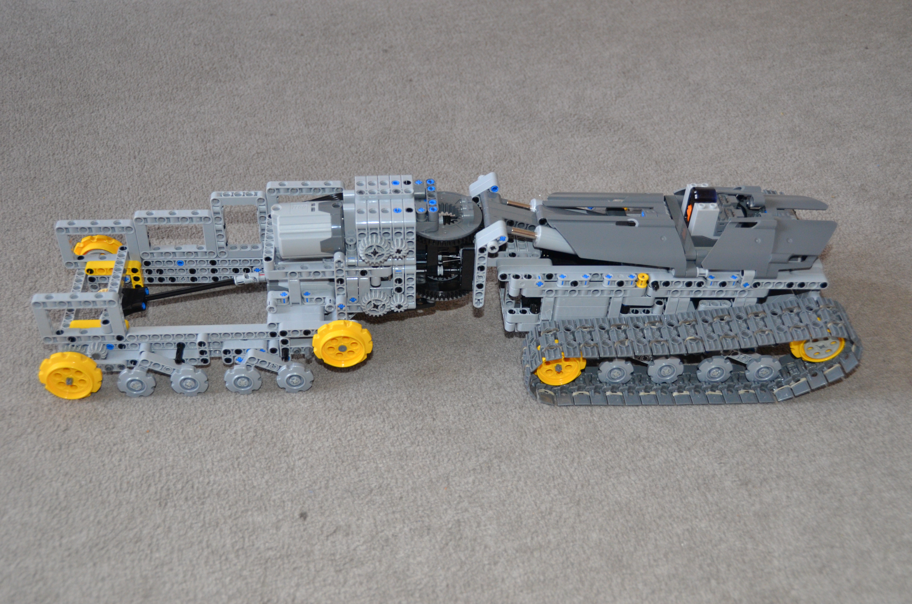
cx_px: 456
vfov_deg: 32.9
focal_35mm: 40
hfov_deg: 48.0
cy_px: 302
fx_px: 1024
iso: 800
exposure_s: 1/60
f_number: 4
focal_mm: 27
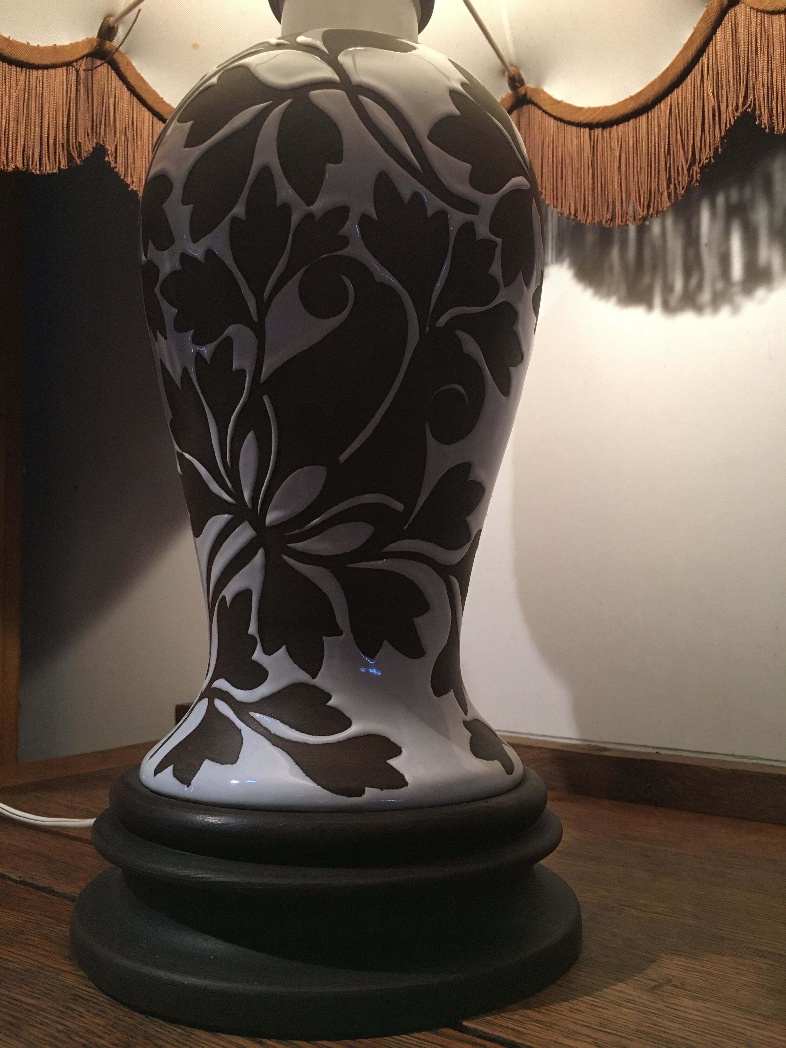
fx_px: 878
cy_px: 524
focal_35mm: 29
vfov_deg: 61.7
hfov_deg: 48.2
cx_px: 393
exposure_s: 1/33
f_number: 2.2
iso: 200
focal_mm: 4.15
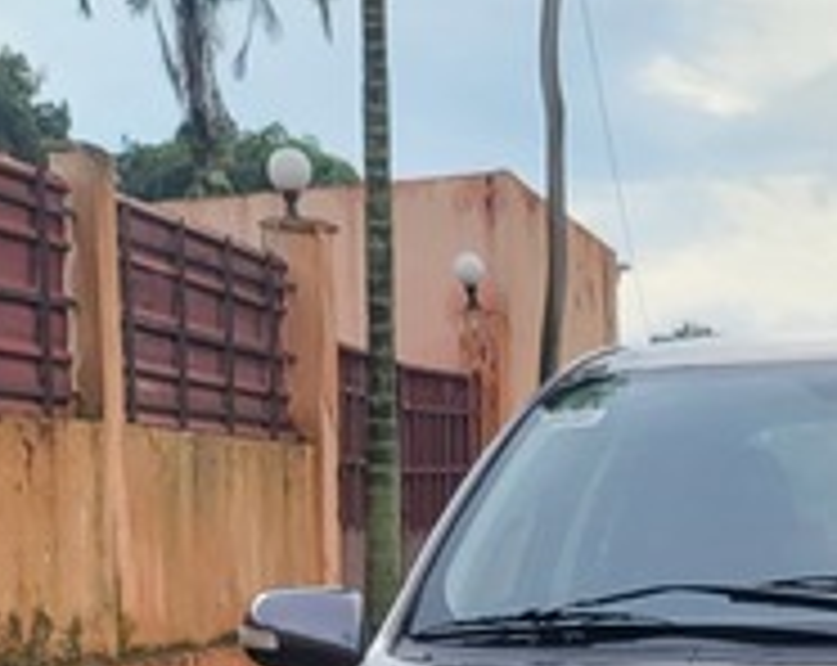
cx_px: 792
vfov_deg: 14.4
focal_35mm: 101
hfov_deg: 18.6
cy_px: 909
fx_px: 2497
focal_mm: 5
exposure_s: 1/1000
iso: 40
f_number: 1.8
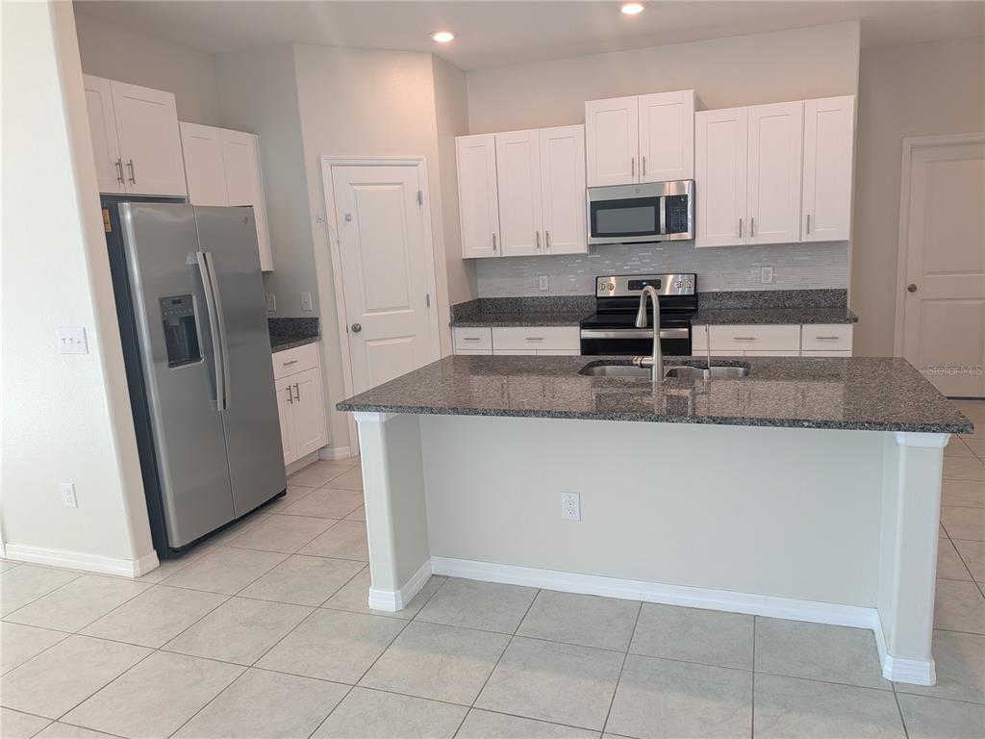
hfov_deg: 71.6
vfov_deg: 56.8
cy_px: 370
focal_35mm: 24
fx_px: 683
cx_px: 492
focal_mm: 4.53
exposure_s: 1/120
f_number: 1.7
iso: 124
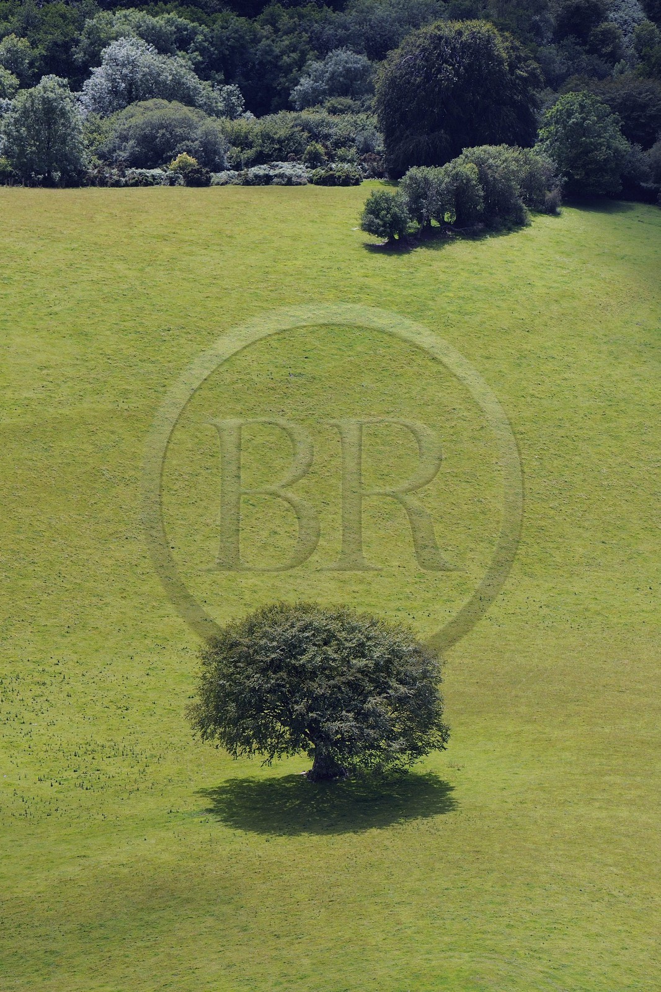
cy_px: 496
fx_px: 5510
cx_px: 330
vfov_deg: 10.3
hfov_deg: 6.9
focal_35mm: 200
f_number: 6.3
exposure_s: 1/1000
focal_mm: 200
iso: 400
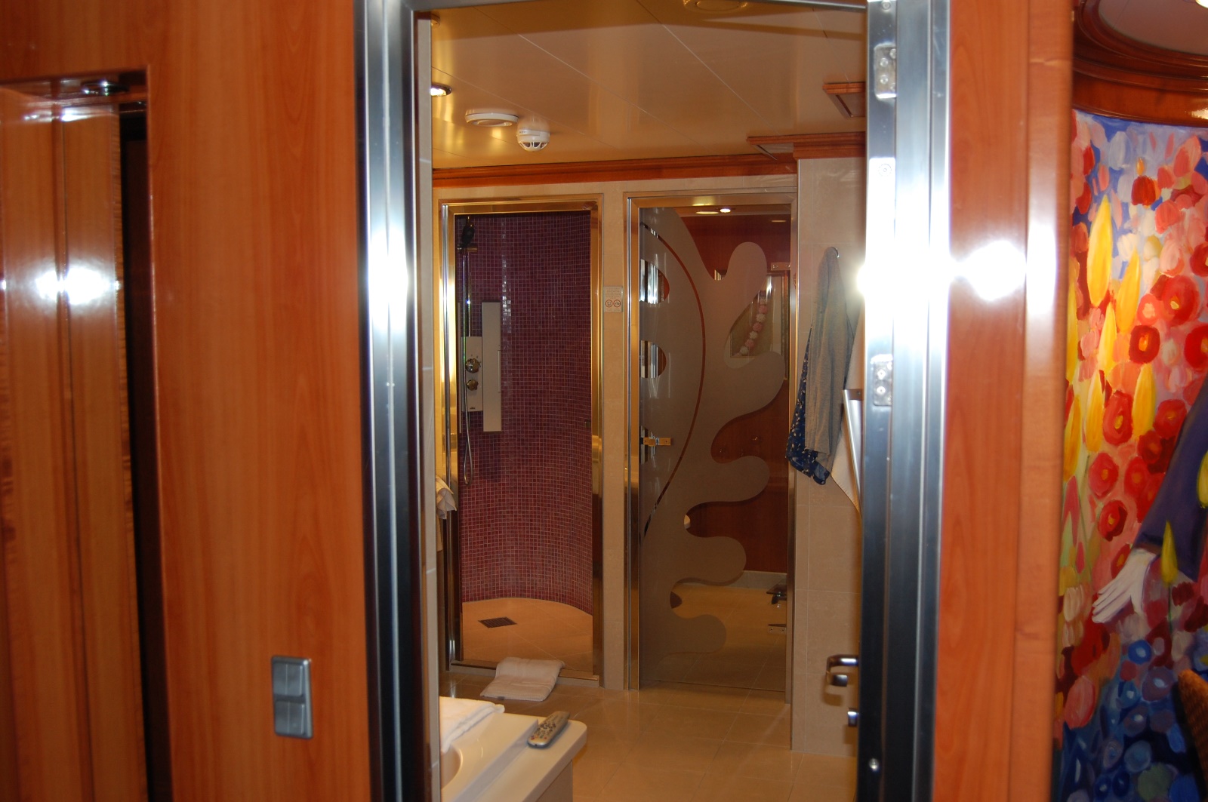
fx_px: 1156
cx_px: 604
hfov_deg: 55.2
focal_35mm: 34
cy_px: 401
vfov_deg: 38.3
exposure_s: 1/60
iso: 400
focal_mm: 23
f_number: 3.8
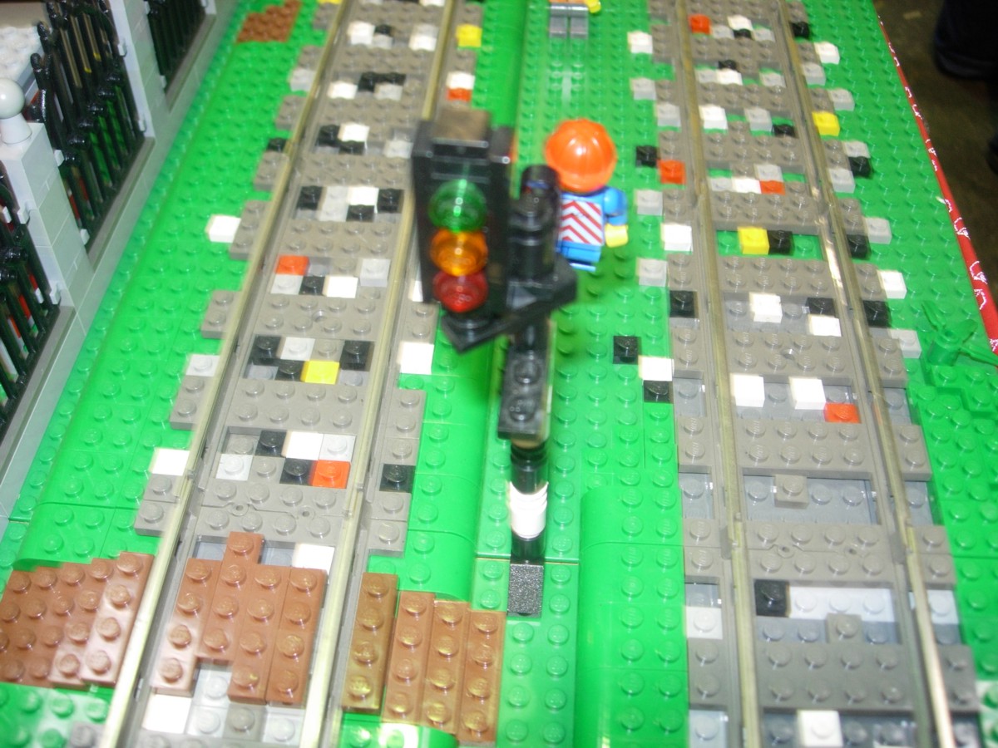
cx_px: 499
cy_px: 374
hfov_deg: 49.0
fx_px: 1096
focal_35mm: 38
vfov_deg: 37.7
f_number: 2.8
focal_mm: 7.8
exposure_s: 1/13
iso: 79
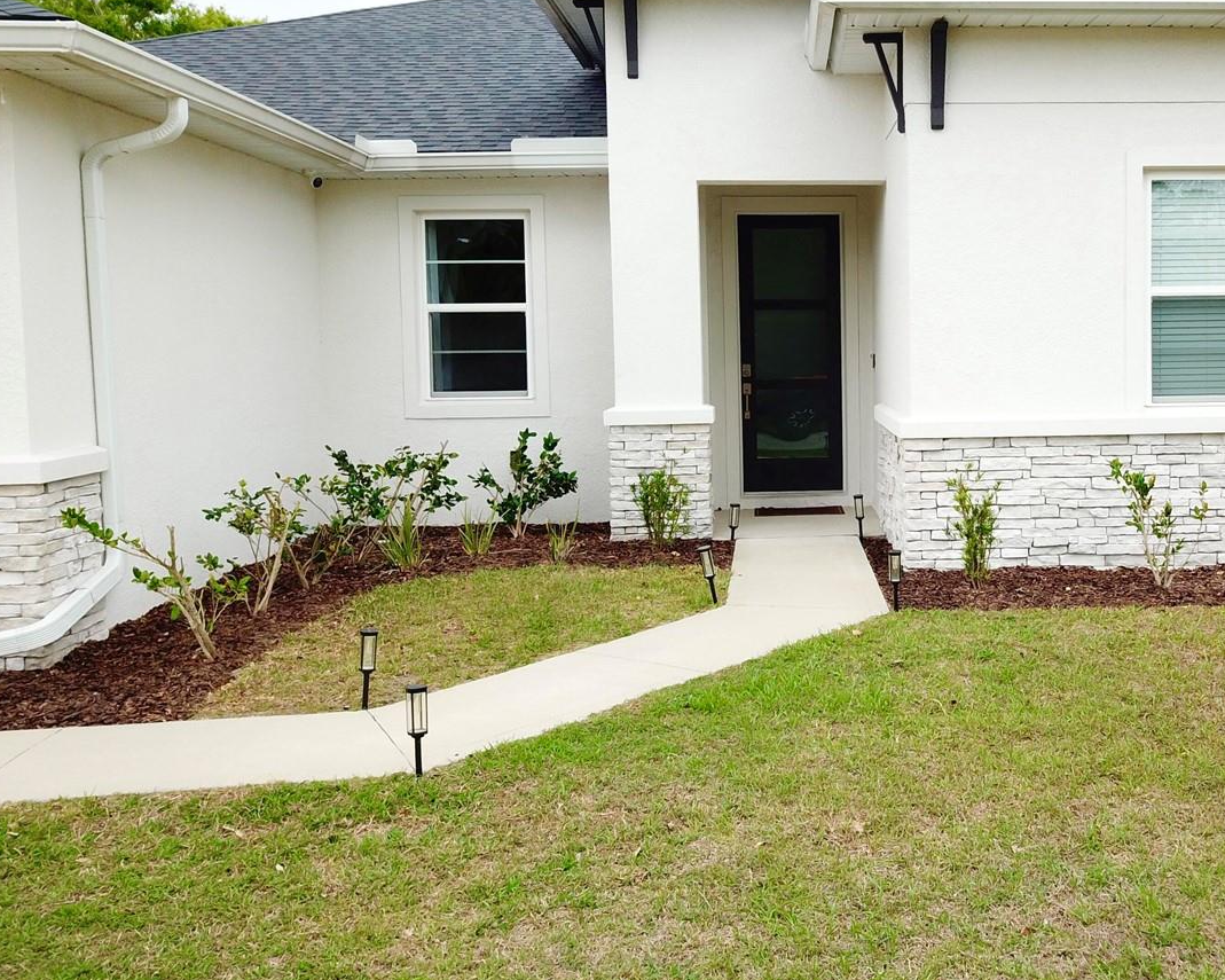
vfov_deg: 39.1
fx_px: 1378
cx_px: 850
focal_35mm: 38
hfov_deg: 46.9
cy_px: 437
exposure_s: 1/413
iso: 100
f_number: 2.2
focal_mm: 4.73
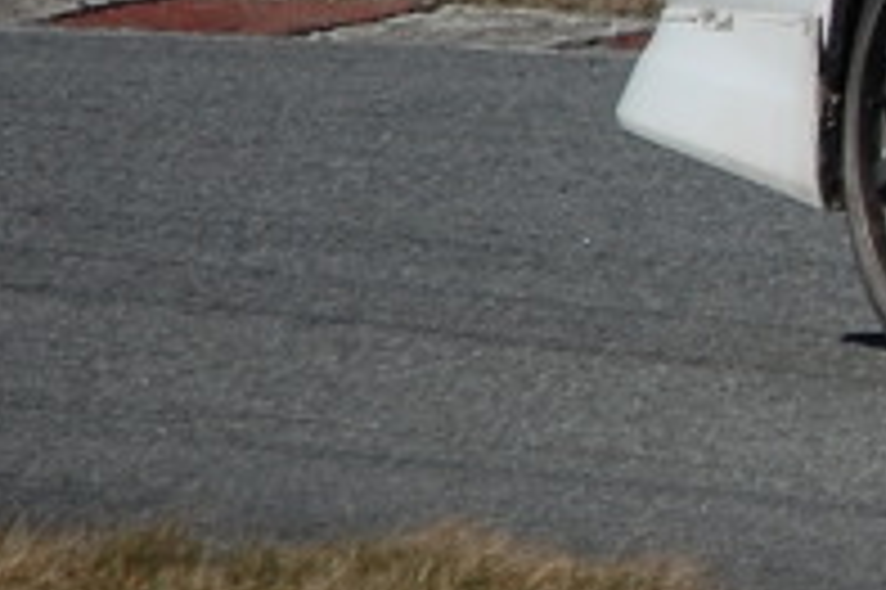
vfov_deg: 0.9
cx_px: 2278
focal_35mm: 1554
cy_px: 126
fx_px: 38213
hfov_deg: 1.3
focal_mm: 200
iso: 200
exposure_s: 1/1600
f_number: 5.6
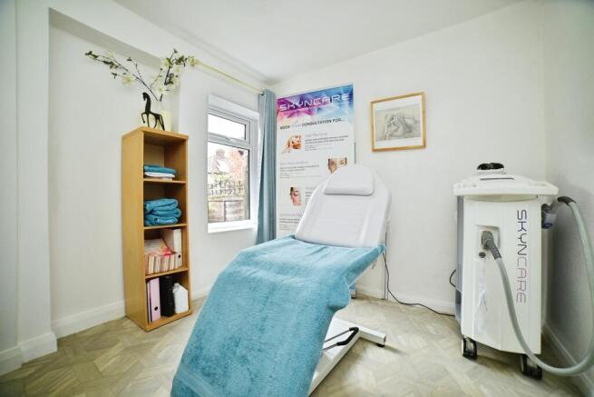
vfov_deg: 81.2
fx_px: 231
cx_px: 297
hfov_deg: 104.2
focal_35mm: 14
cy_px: 198
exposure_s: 1/15
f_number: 8
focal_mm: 14
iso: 100
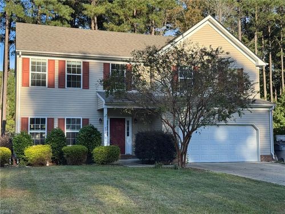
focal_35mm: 48
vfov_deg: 30.3
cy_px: 107
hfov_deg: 39.7
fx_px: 395
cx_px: 142
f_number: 1.78
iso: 64
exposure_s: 1/1172
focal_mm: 6.76
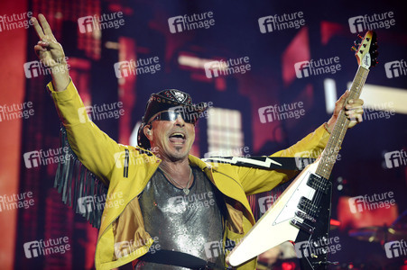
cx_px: 204
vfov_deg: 9.8
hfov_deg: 14.7
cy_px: 135
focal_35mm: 140
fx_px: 1582
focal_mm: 140
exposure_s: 1/800
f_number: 4
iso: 1250
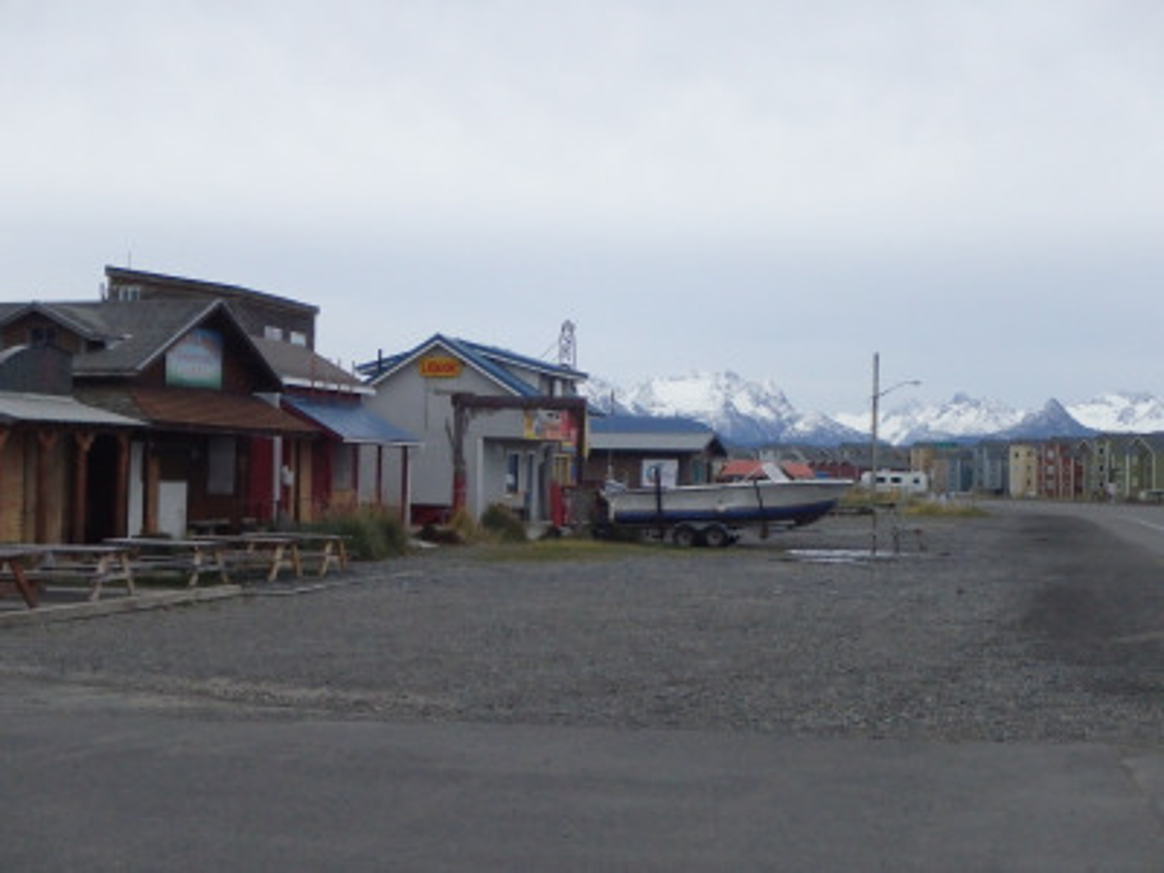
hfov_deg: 36.8
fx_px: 1749
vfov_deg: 28.0
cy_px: 436
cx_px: 582
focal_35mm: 52
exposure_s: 1/640
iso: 800
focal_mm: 9.4
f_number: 5
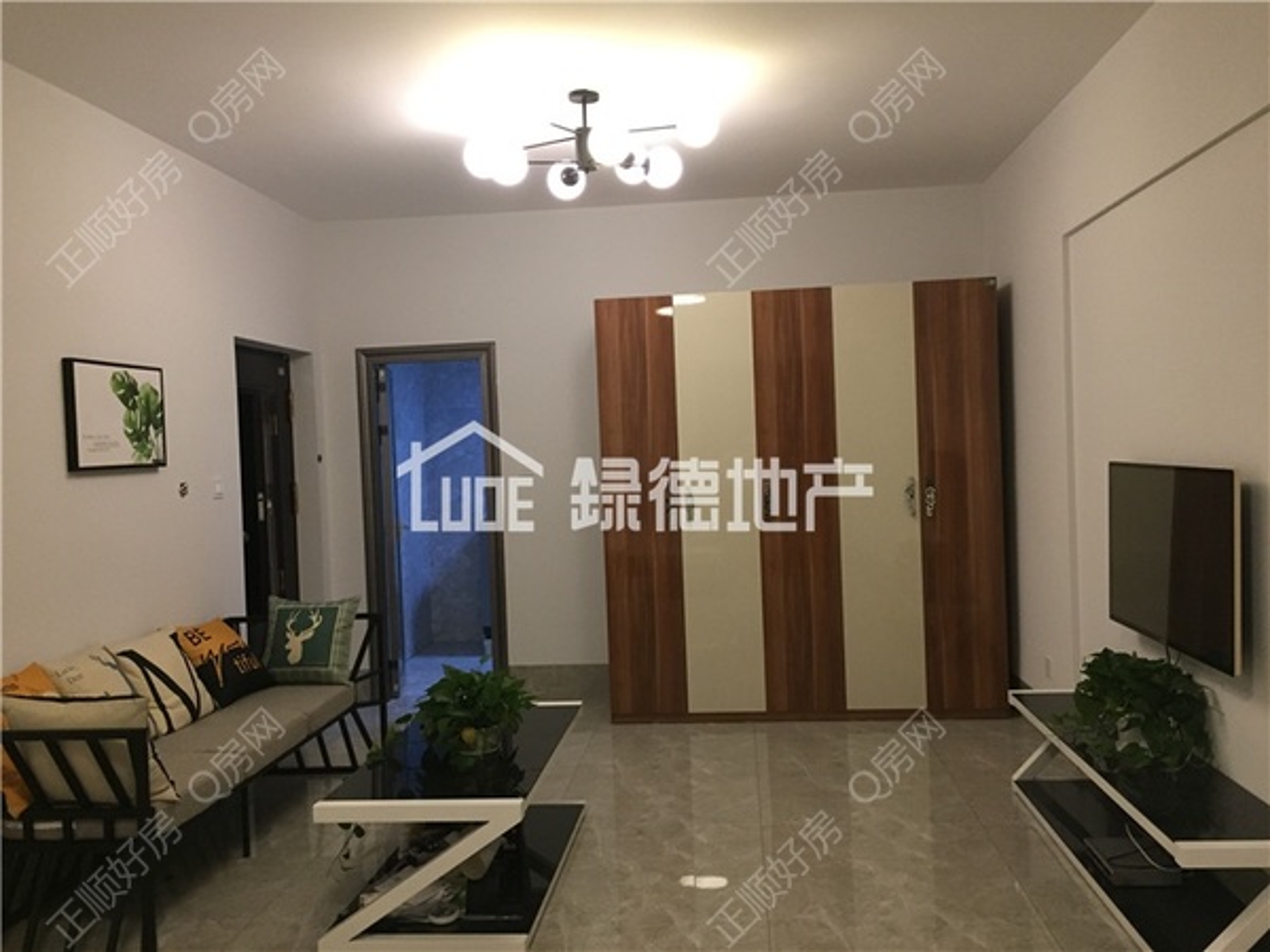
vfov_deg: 48.2
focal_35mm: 29
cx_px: 635
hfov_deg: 61.7
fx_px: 1064
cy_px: 476
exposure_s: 1/33
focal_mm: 4.15
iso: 200
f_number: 2.2
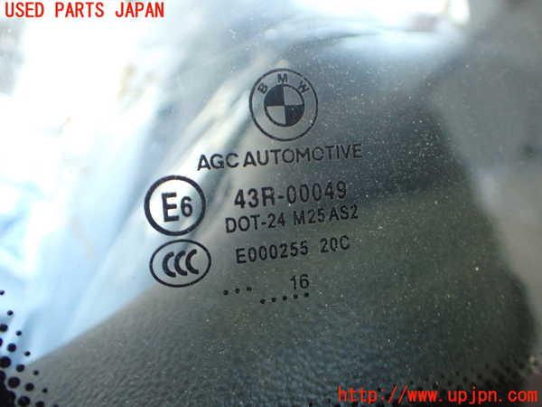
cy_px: 204
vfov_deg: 46.8
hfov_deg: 60.0
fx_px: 470
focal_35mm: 30
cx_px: 271
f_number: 2.3
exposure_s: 1/125
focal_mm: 5.4
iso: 640
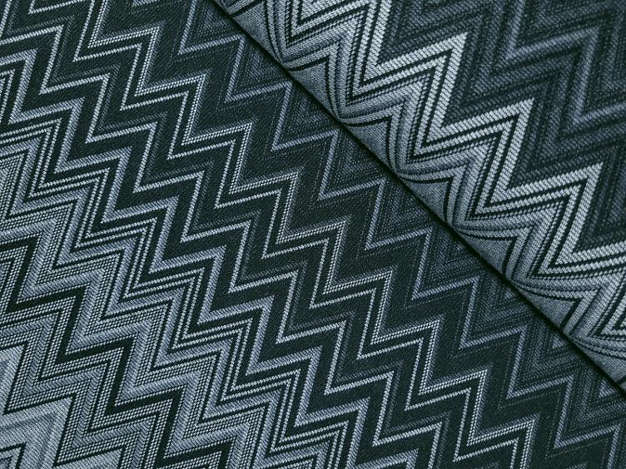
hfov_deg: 67.3
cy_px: 234
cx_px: 313
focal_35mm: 26
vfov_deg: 53.1
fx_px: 470
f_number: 1.8
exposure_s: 1/90
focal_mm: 5.4
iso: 80
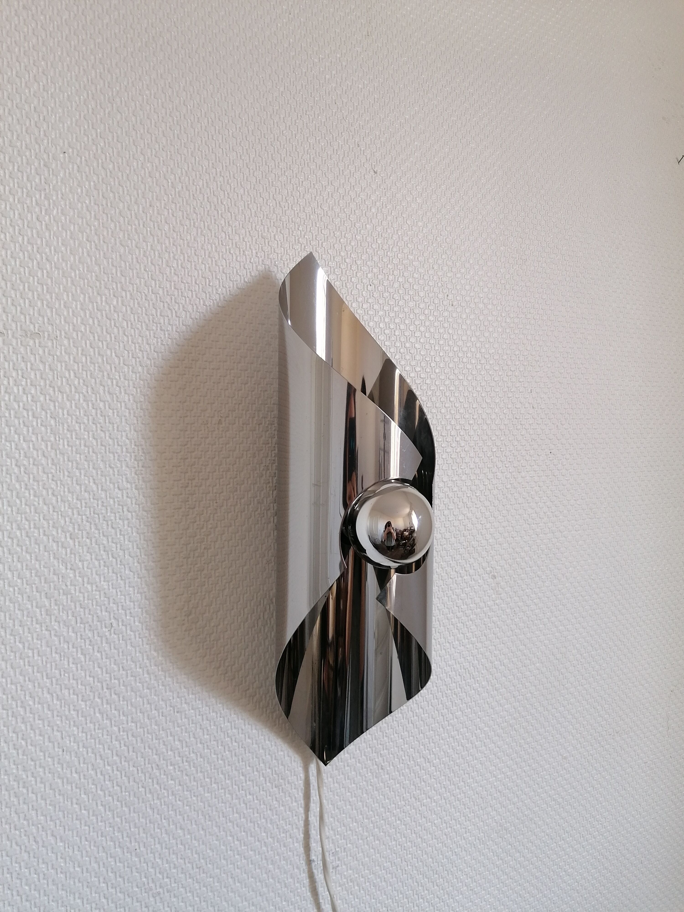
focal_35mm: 27
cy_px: 456
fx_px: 711
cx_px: 342
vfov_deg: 65.3
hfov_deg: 51.4
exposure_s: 1/50
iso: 80
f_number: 1.8
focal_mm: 4.75
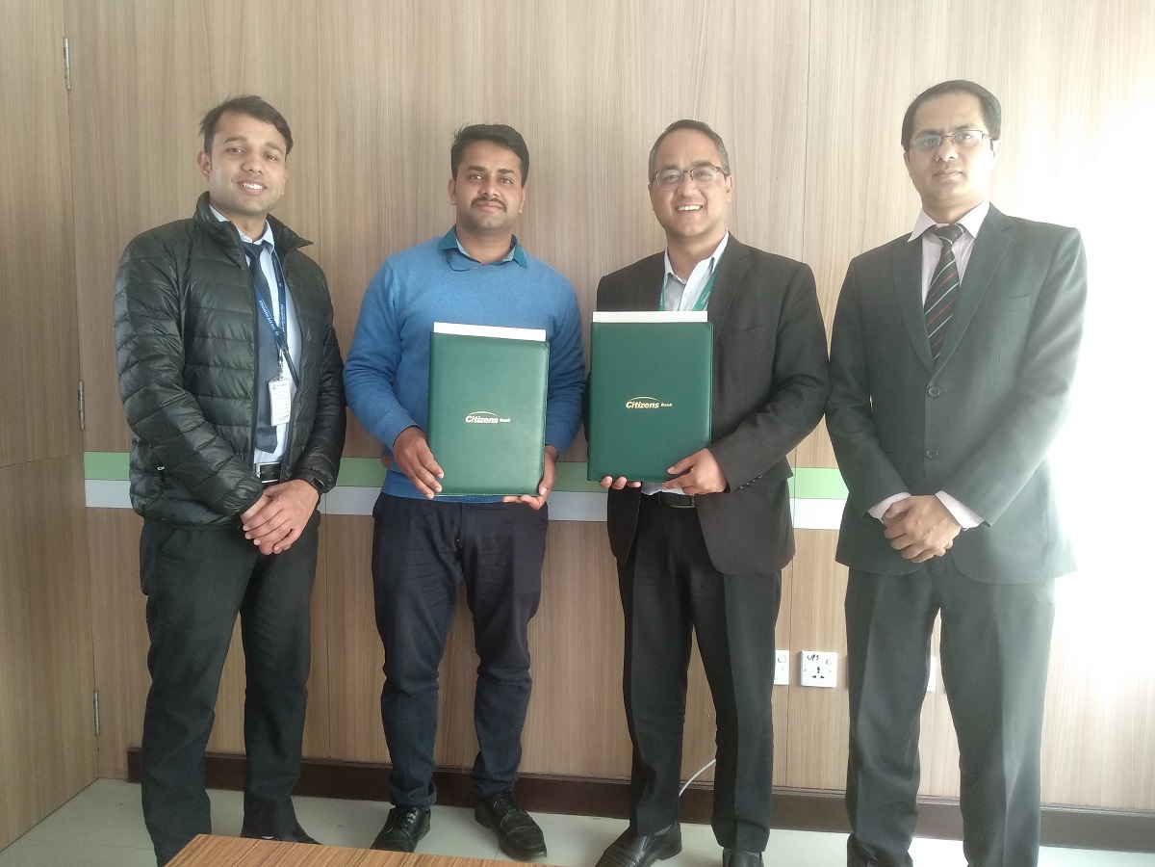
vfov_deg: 53.1
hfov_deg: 67.3
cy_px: 434
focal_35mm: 26
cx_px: 578
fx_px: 868
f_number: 2.2
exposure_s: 1/33
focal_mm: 3.83
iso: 400
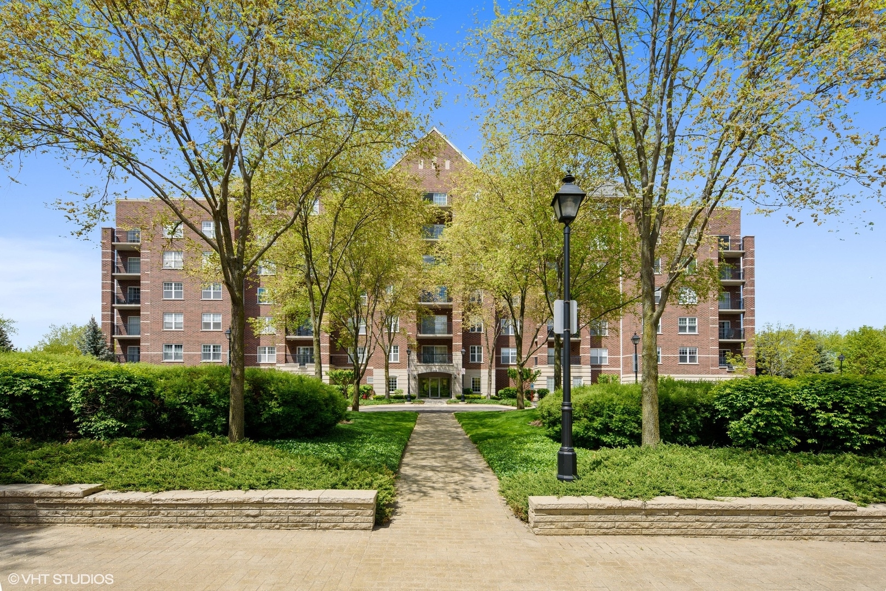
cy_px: 296
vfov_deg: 73.8
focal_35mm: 16
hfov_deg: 96.7
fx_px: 394
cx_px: 443
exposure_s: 1/320
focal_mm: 16
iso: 200
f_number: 9
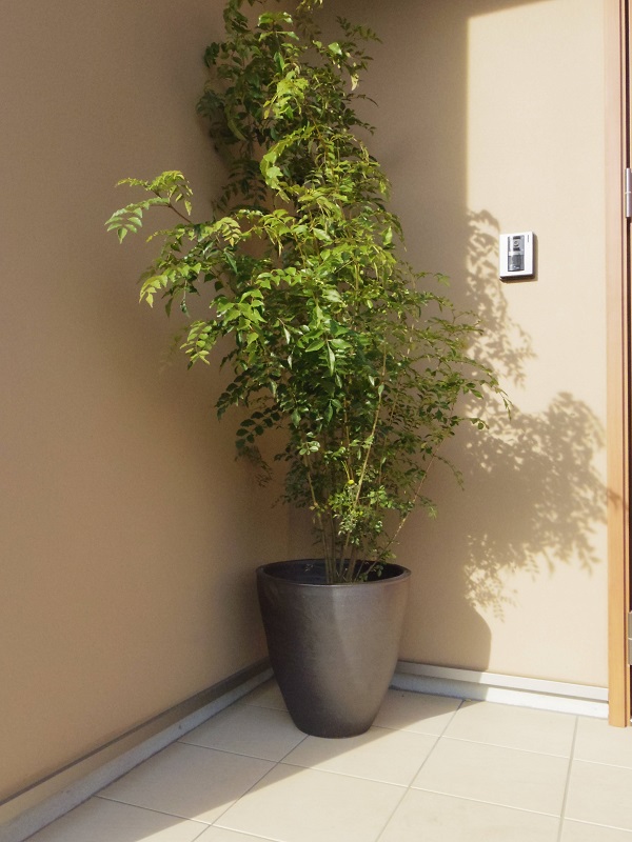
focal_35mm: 30
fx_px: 730
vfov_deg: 60.0
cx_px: 316
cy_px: 421
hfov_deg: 46.8
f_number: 5
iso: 1000
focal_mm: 5.5
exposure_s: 1/1000
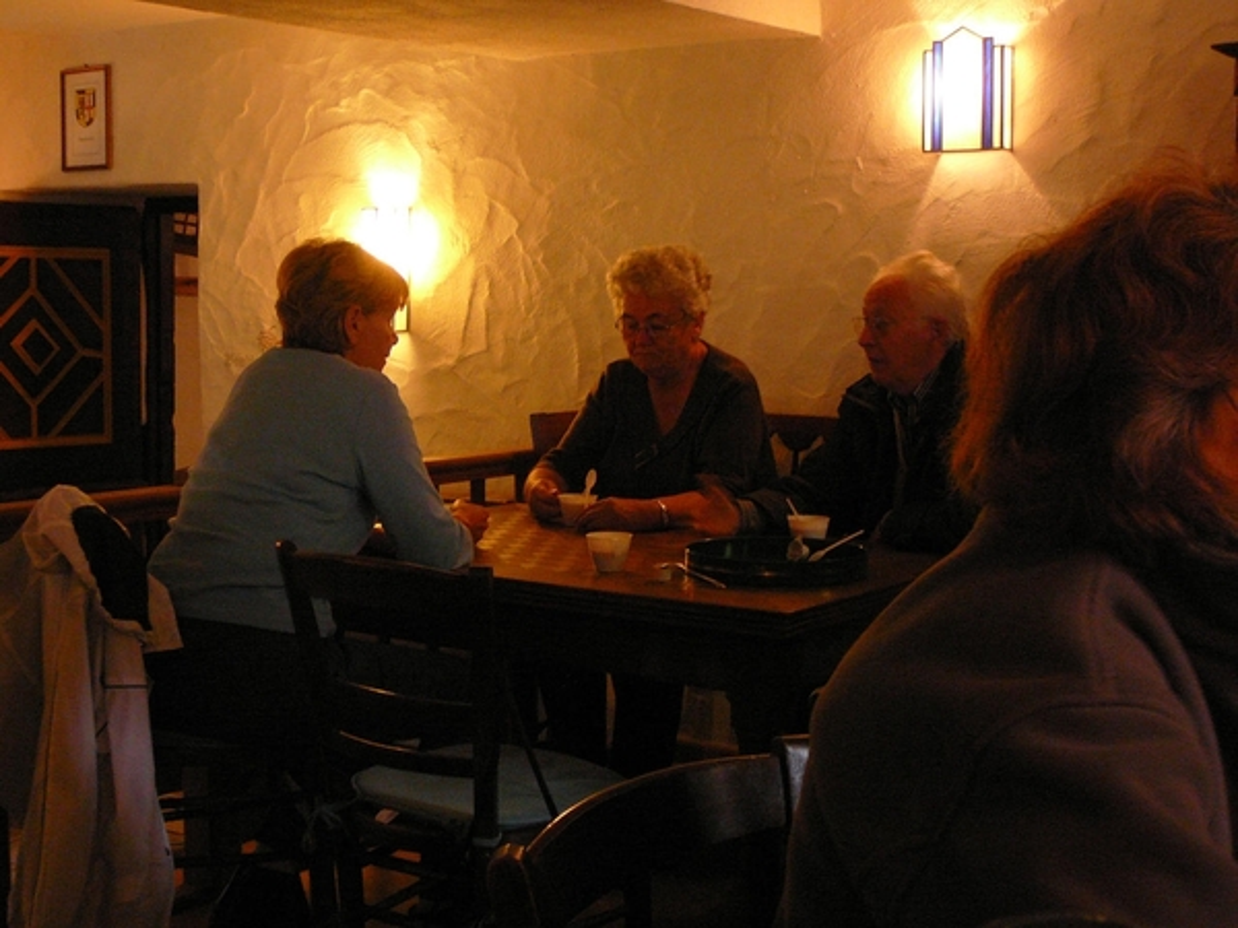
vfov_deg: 28.0
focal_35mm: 52
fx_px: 1860
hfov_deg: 36.8
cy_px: 464
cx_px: 619
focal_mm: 7.8
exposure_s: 1/8
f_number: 3.4
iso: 250
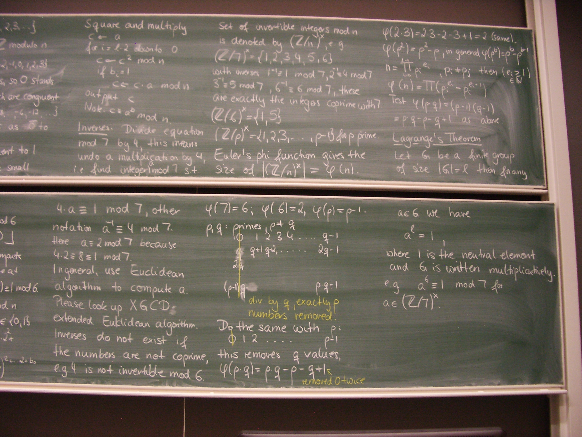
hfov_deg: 52.6
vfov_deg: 40.7
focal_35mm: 35
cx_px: 291
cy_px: 218
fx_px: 588
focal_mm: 5.8
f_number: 2.6
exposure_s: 1/13
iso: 200
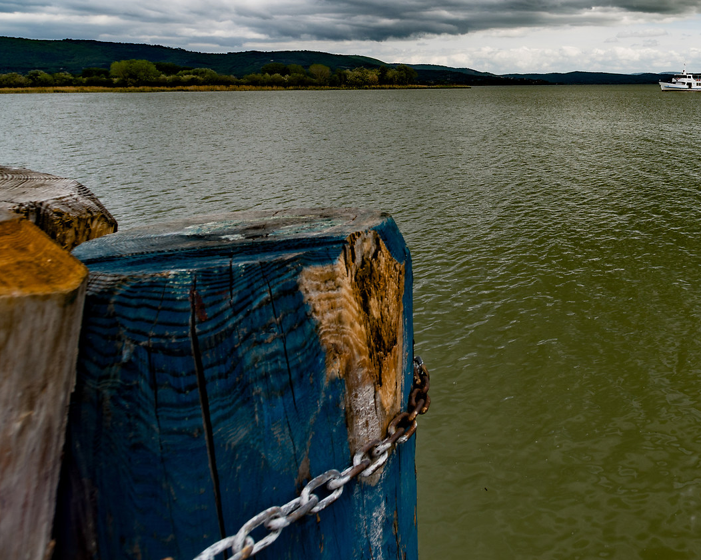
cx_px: 623
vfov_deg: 45.4
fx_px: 622
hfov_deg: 52.2
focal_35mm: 30
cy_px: 92
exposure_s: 1/250
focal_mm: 14
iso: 100
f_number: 8
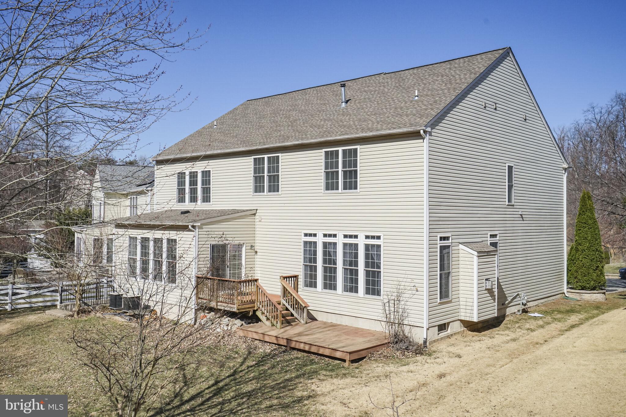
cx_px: 313
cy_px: 208
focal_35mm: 33
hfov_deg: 57.2
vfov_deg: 40.0
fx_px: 574
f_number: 8
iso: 640
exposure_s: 1/3200
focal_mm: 33
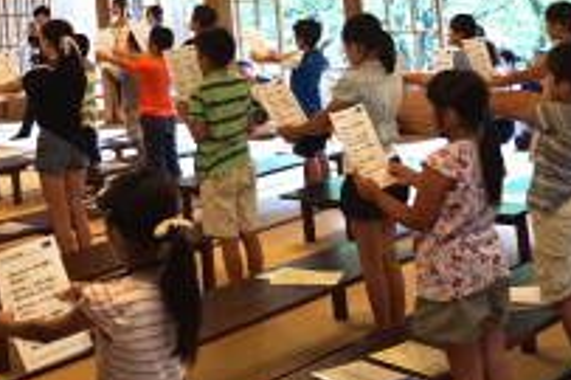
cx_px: 124
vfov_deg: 18.0
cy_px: -107
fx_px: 1125
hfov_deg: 28.0
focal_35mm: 71
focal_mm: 16
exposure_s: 1/125
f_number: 3.5
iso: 3200
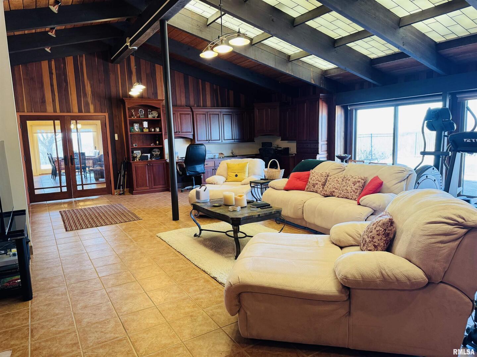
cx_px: 238
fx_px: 331
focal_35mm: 24
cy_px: 178
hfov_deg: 71.6
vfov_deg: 56.8
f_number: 1.78
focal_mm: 6.76
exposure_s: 1/60
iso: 200
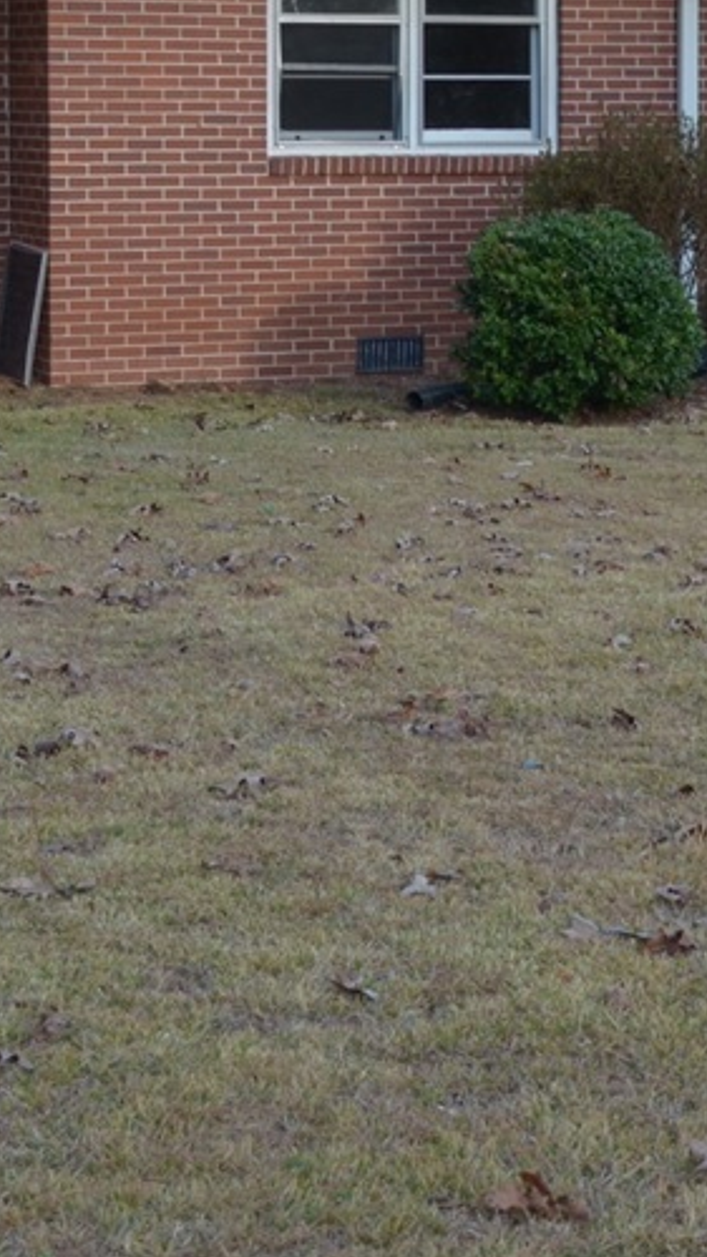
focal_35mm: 102
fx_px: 3402
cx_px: 725
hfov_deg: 11.7
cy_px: 180
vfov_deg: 20.6
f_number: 4
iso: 200
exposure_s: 1/200
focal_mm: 22
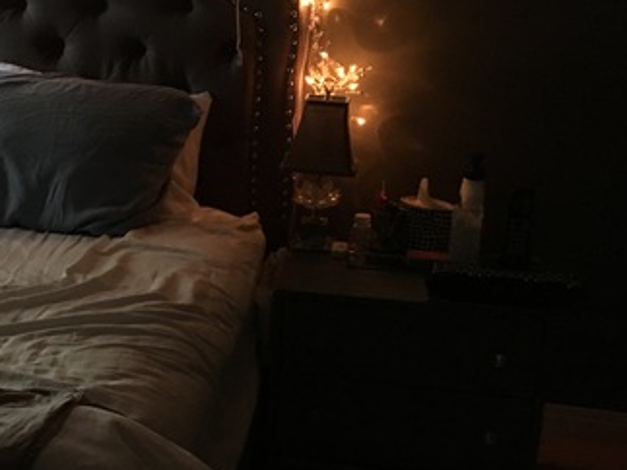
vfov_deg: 23.6
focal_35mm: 62
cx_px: 8
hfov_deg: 29.3
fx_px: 1123
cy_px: 280
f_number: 2.2
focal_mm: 4.15
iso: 400
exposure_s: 1/15
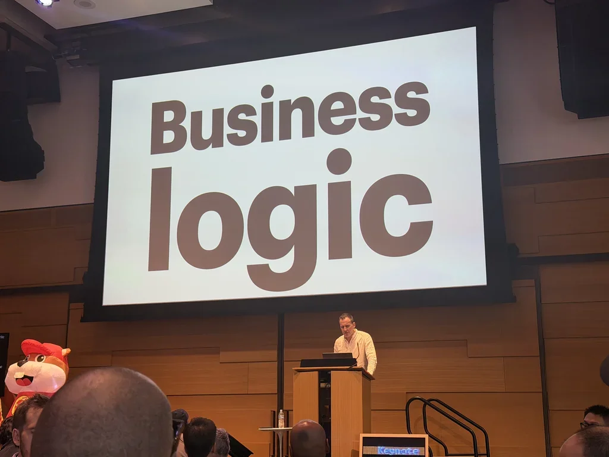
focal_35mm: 48
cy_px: 228
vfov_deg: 30.3
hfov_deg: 39.7
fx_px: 844
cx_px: 304
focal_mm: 6.76
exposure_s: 1/120
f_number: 1.78
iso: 80
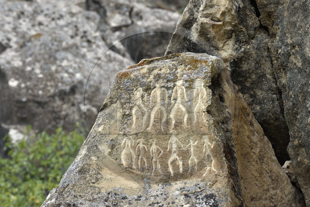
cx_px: 155
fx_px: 1722
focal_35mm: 200
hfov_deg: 10.3
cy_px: 104
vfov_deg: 6.9
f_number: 8
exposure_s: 1/250
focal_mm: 200
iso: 200
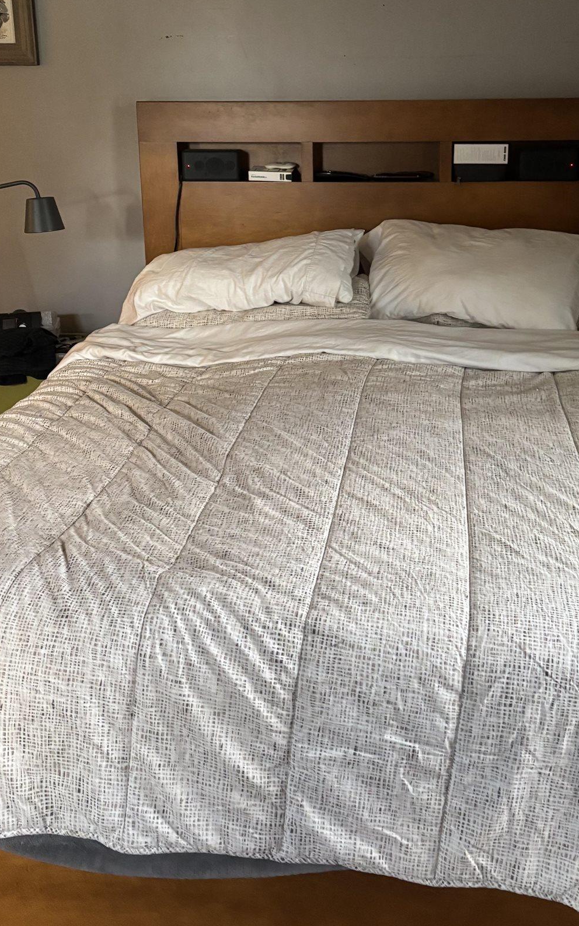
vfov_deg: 48.7
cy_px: 330
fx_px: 1010
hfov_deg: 31.9
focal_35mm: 40
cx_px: 357
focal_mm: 5.96
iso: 500
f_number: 1.6
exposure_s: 1/60
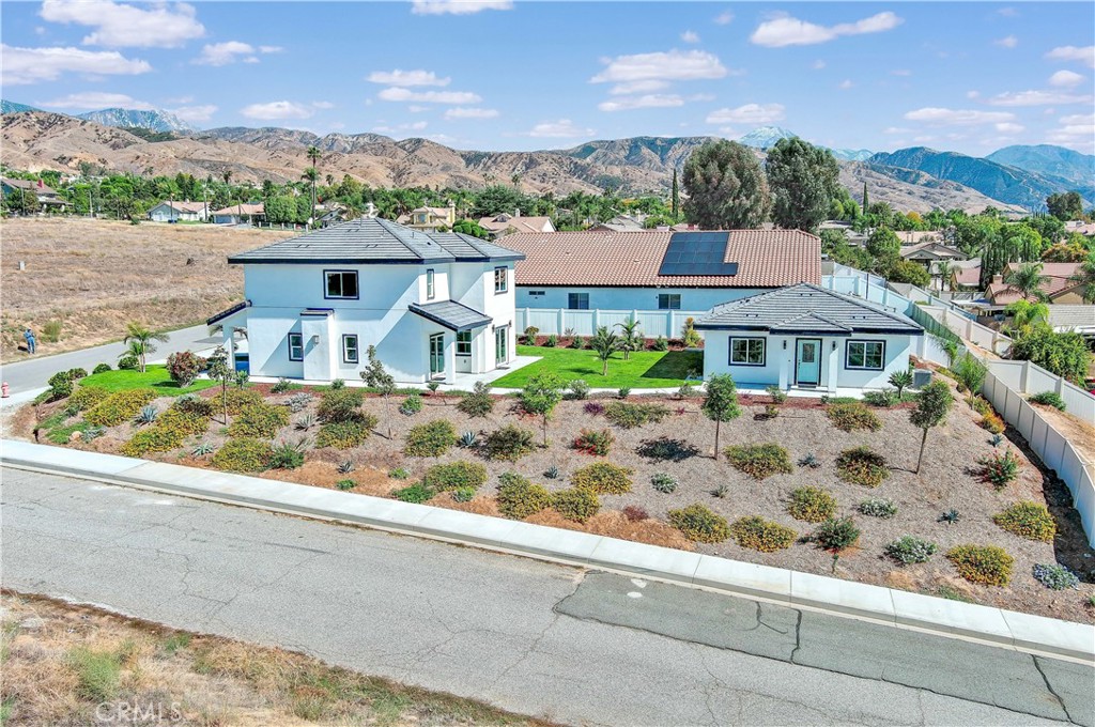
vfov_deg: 44.9
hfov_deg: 63.7
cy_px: 364
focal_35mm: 29
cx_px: 548
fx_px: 881
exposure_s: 1/1600
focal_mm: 10.57
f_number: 2.8
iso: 101
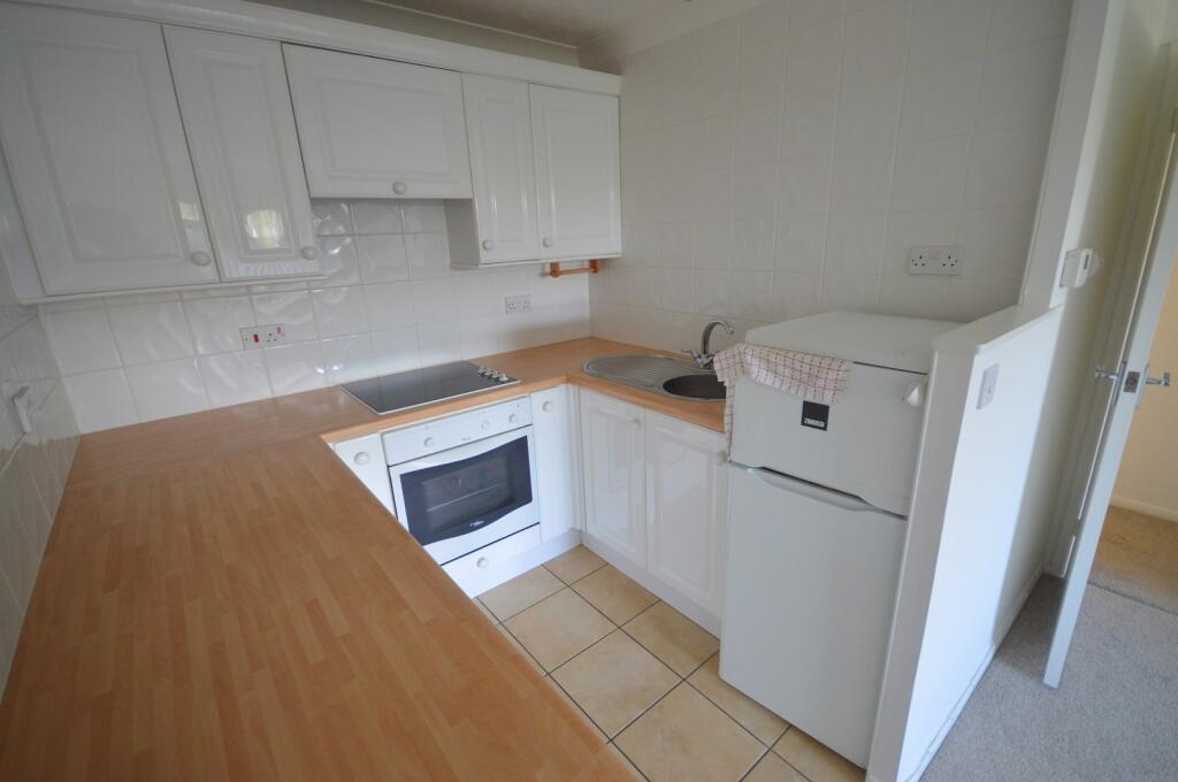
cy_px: 391
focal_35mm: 15
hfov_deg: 100.5
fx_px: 490
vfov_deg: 77.2
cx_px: 589
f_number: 4
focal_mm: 10
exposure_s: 1/60
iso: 900
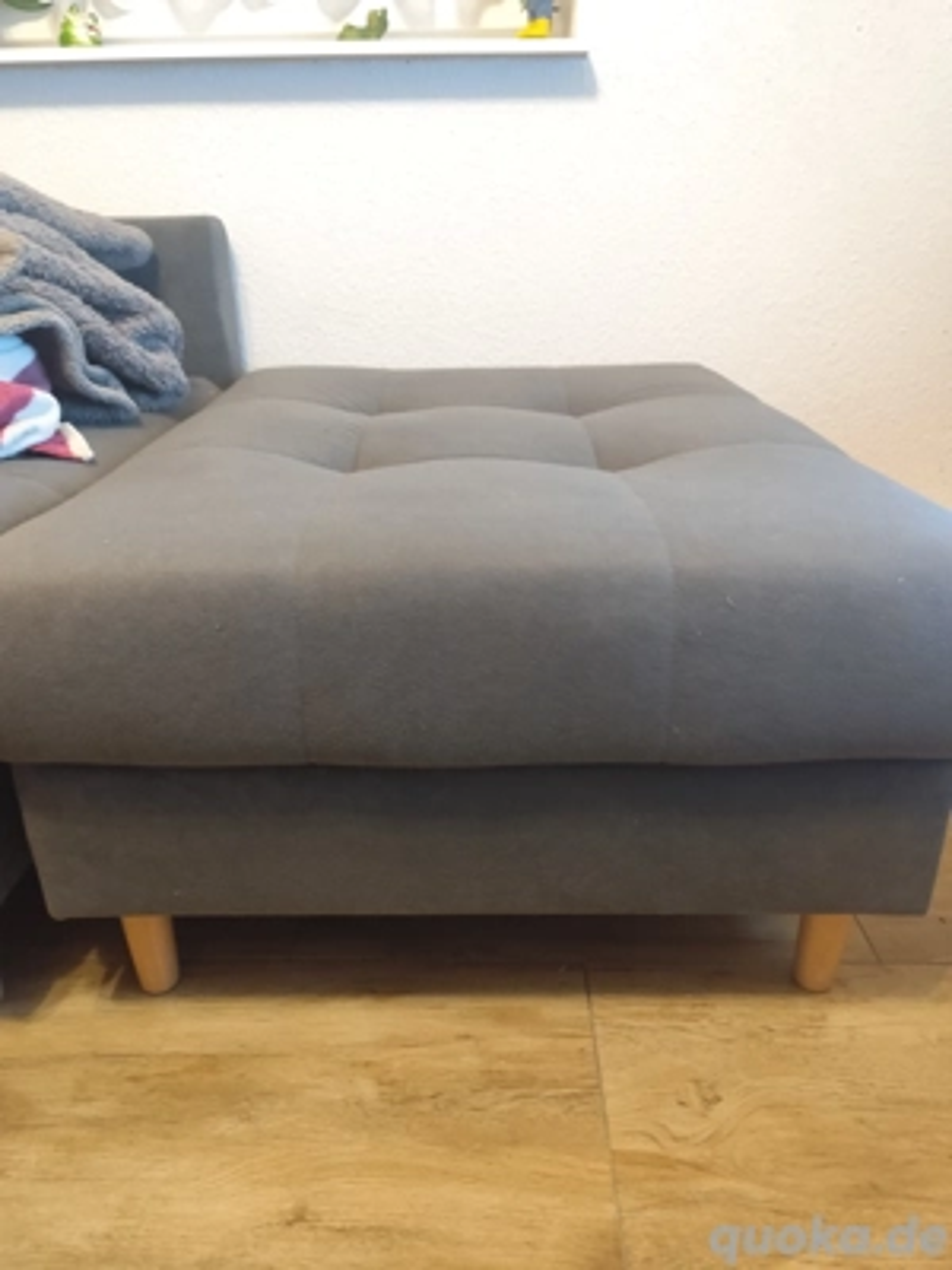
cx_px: 476
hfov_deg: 58.9
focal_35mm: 23
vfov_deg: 73.9
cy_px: 635
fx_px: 843
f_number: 1.65
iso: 2000
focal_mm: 6.19
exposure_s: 1/20
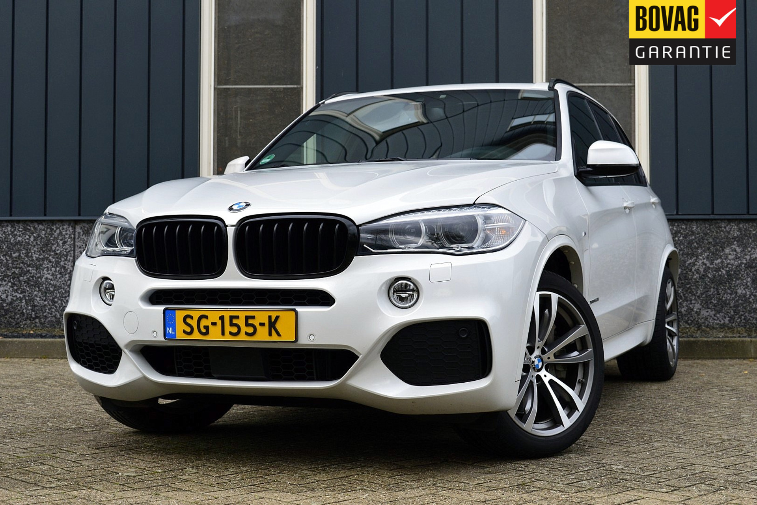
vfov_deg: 25.1
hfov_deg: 36.9
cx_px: 378
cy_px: 252
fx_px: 1135
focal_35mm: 54
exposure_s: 1/160
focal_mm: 36
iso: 400
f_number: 9
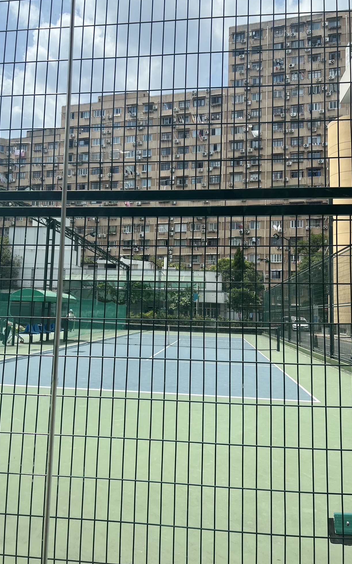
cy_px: 278
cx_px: 165
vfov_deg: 66.5
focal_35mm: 28
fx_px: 430
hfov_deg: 44.5
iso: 50
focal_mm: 5.7
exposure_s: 1/3460
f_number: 1.5
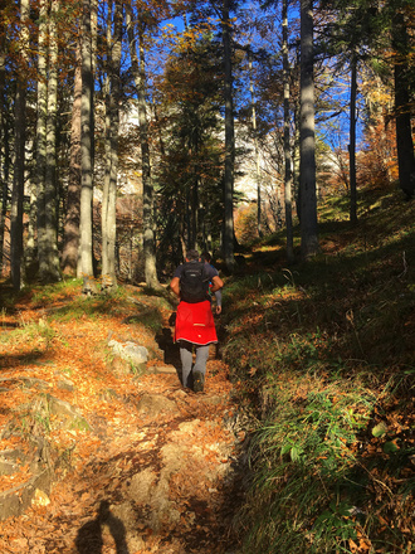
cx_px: 208
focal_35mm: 29
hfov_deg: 48.2
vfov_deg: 61.7
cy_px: 277
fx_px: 464
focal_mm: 4.15
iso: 25
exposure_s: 1/275
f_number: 2.2
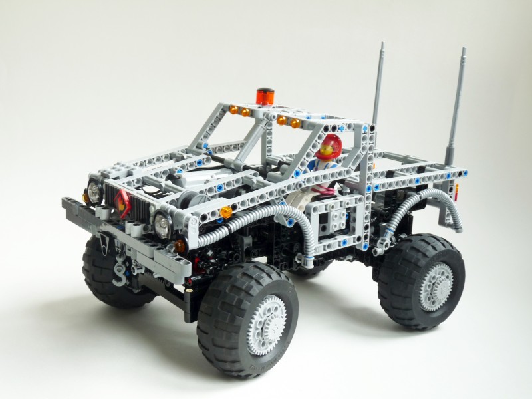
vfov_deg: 30.3
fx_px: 738
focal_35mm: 48
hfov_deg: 39.7
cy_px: 200
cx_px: 266
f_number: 4
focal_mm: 8.5
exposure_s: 1/13
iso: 100
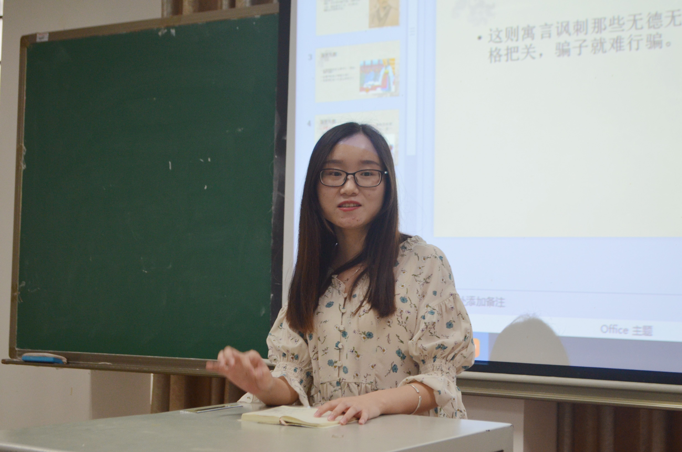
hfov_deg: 30.6
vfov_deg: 20.5
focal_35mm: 66
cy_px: 226
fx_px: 1248
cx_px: 341
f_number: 5.3
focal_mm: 44
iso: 800
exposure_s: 1/45
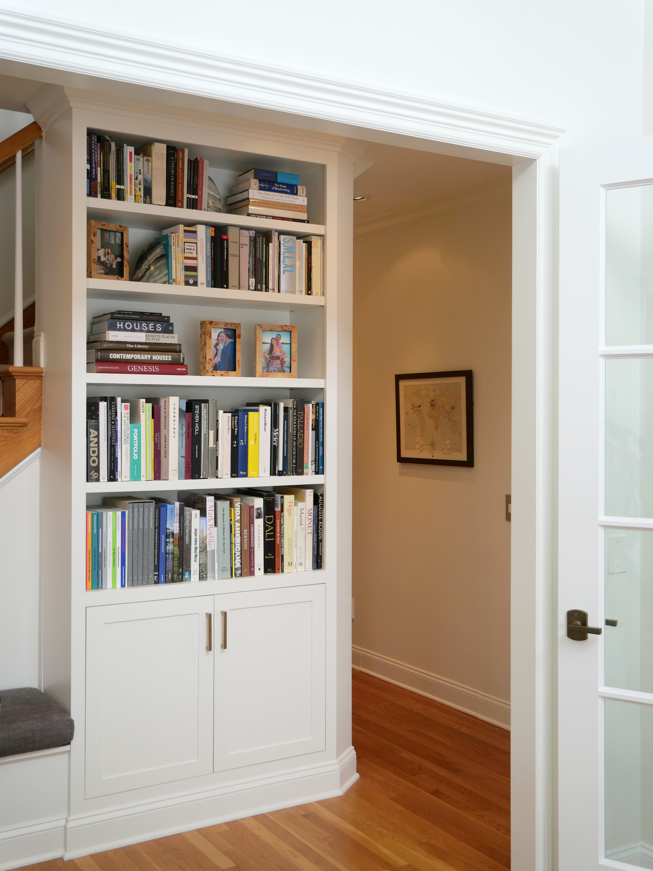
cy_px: 436
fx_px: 905
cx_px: 326
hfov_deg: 39.7
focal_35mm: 36
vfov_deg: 51.4
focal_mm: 18
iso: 250
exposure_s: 1/60
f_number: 3.9
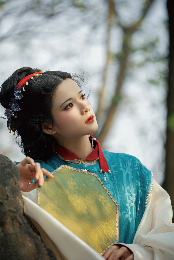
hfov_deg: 10.2
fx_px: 971
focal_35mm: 134
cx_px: 87
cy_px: 130
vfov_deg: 15.3
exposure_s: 1/800
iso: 200
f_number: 2.8
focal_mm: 135
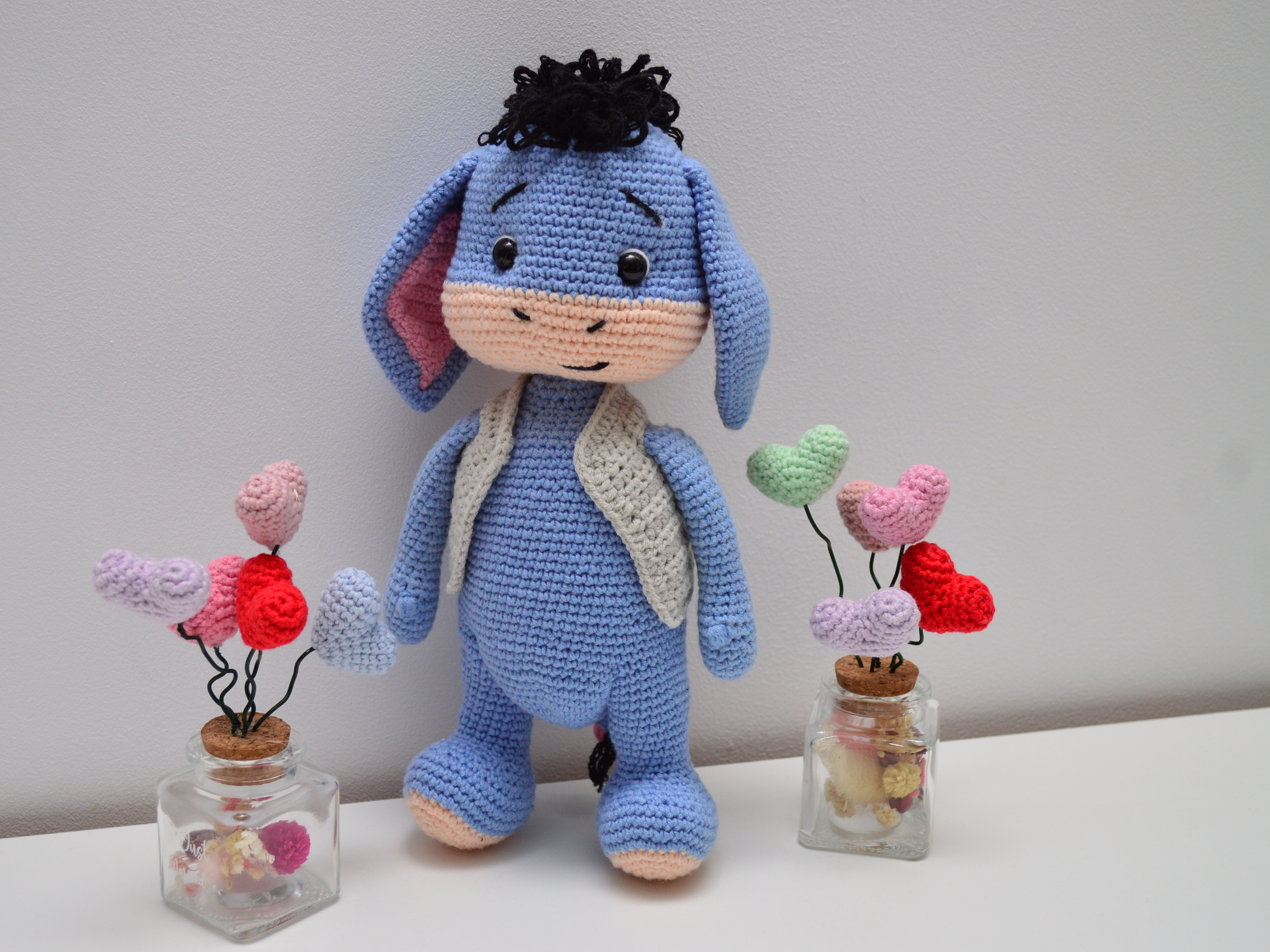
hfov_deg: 36.1
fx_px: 1944
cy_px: 479
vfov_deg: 27.5
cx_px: 554
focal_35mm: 53
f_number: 4.8
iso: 400
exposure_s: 1/160
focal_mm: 32
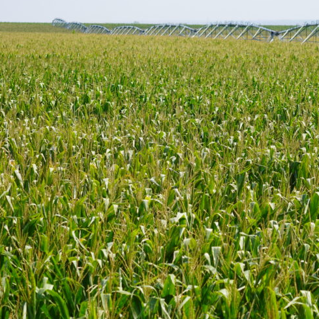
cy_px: 124
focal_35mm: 187
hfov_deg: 9.3
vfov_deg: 9.4
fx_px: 1950
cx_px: 200
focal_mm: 70
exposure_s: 1/500
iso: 100
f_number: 5.6
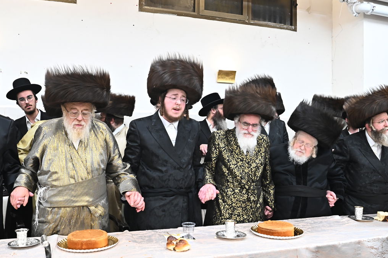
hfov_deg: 57.3
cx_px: 194
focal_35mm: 33
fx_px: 355
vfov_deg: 39.9
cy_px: 138
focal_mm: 24
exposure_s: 1/200
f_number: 4
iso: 2500
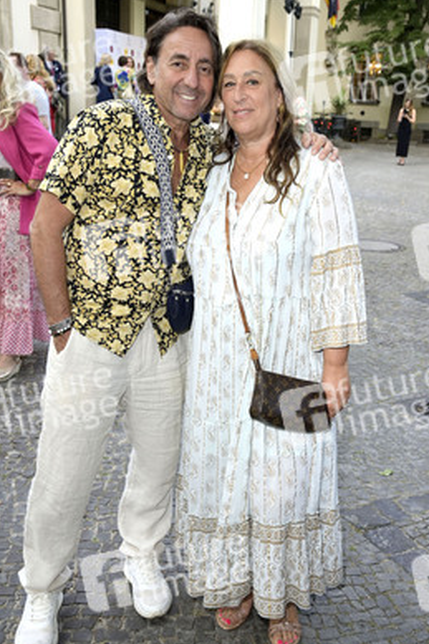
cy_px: 324
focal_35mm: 36
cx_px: 214
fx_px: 644
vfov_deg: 53.2
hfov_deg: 36.8
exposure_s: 1/100
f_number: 6.3
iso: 640
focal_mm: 35
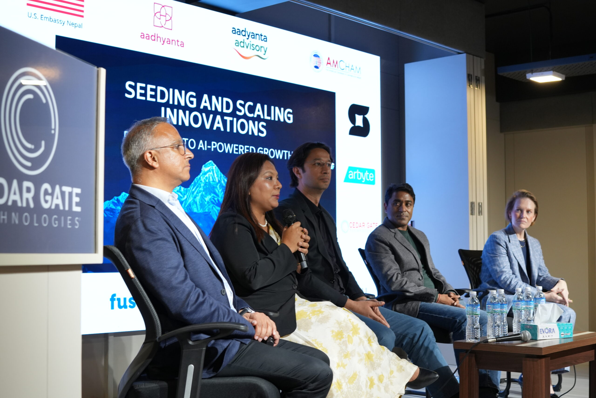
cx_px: 298
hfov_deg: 37.8
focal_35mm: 52
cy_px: 199
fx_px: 869
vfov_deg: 25.8
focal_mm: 35
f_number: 3.5
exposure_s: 1/100
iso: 800
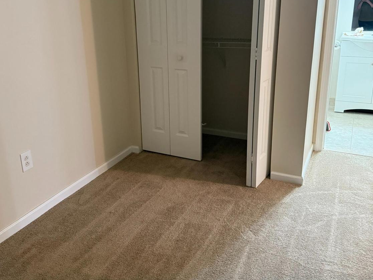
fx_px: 356
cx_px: 182
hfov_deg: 55.3
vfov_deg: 42.7
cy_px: 108
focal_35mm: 33
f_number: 1.78
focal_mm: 6.76
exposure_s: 1/40
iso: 640
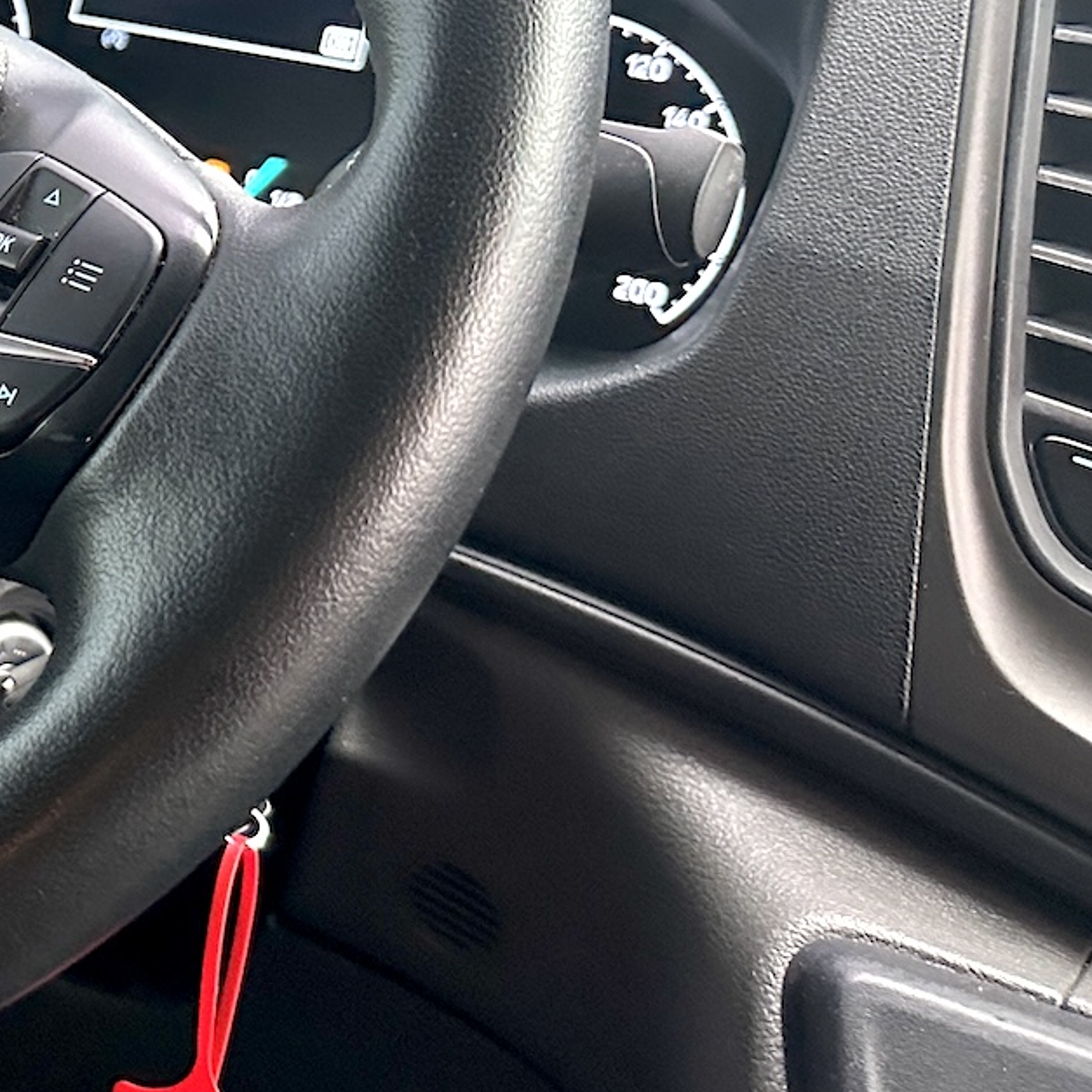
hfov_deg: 22.8
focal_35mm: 65
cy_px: 183
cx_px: -425
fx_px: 2320
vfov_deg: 25.9
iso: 640
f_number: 1.78
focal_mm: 6.86
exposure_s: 1/60
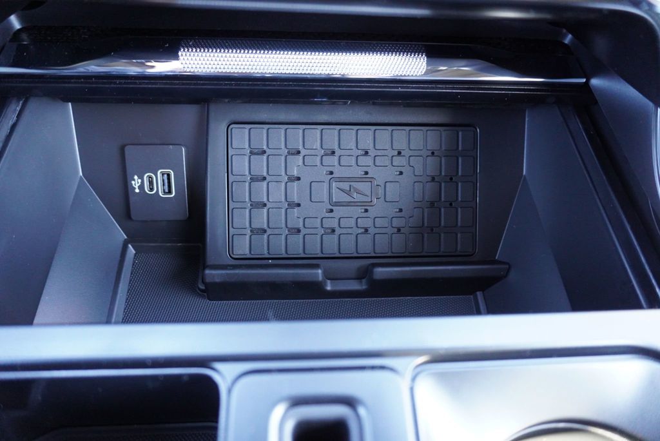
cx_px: 330
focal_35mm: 24
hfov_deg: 73.7
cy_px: 220
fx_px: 440
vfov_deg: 53.2
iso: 2500
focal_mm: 16
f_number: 3.5
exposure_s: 1/60
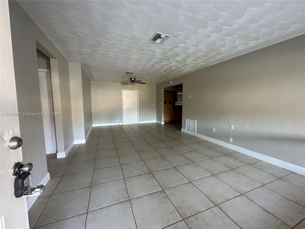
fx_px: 123
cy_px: 114
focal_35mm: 14
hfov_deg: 102.1
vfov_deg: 85.7
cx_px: 152
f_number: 2.2
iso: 400
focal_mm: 2.22
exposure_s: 1/60
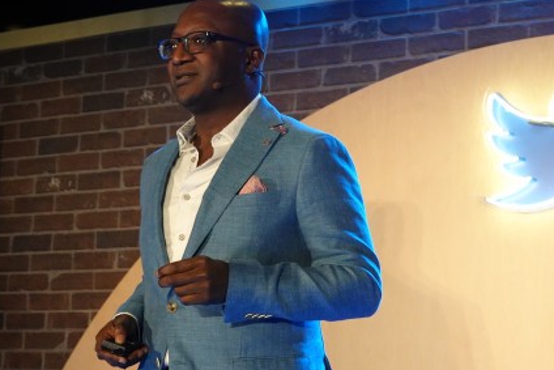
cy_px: 173
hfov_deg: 22.1
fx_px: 1416
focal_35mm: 92
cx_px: 274
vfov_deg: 14.9
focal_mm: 23.86
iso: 1600
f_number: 4
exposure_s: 1/80
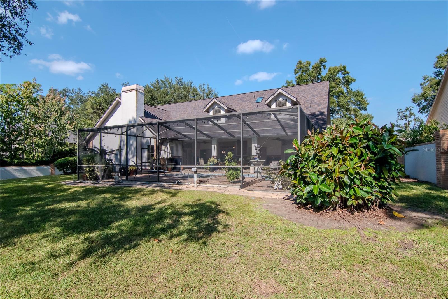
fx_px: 215
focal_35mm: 17
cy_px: 150
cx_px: 224
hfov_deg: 92.5
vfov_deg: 69.6
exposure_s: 1/1000
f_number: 10
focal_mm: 11.5
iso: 1000
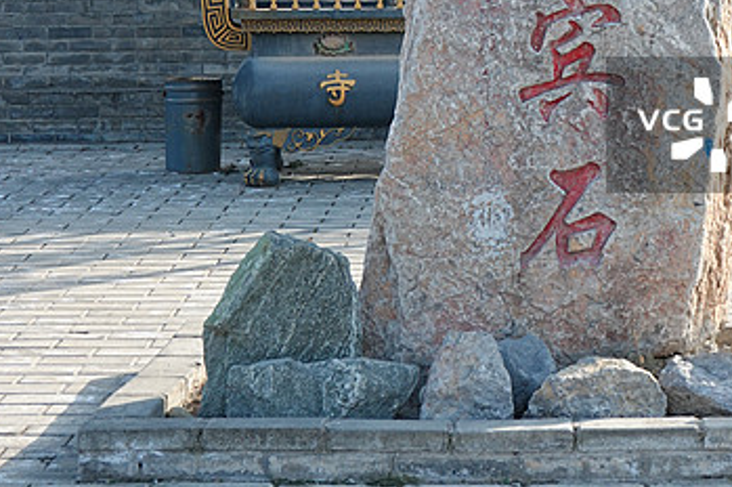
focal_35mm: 140
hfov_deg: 14.6
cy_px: -269
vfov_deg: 9.5
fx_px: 2844
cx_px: 515
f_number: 5
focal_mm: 22.46
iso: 125
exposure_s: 1/200
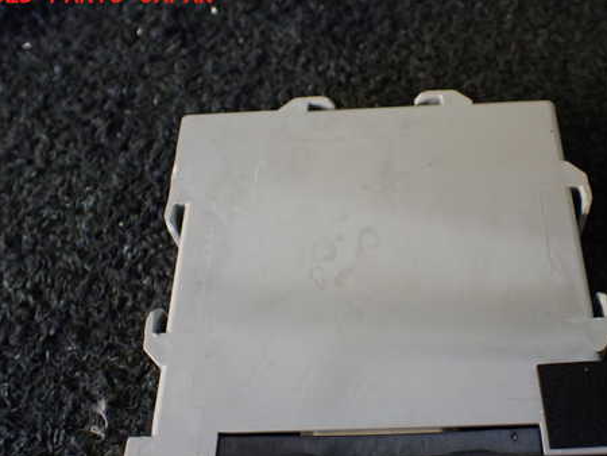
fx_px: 702
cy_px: 281
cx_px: 372
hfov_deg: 46.4
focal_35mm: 40
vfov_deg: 35.8
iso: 250
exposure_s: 1/125
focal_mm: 5.4
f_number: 2.3
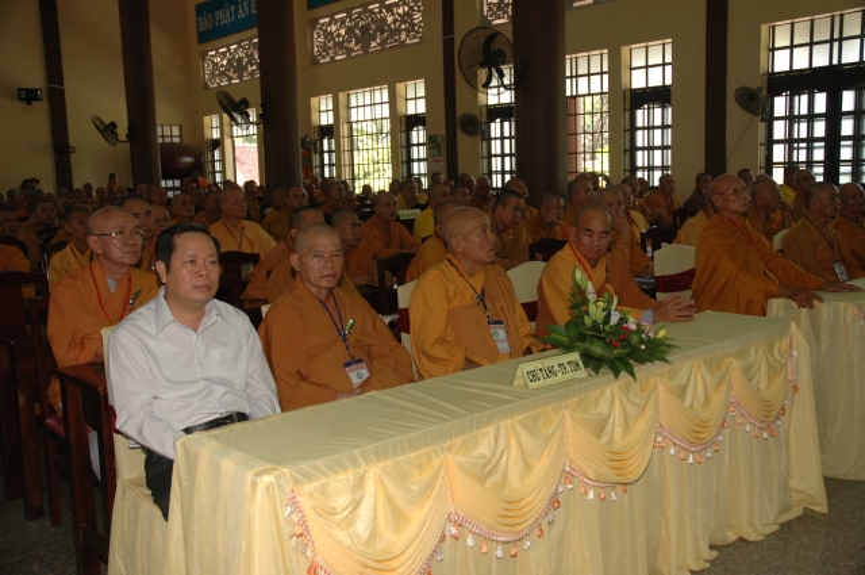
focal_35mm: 36
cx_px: 432
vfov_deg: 36.8
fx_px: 864
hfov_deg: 53.2
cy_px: 288
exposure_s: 1/60
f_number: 4
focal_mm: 24
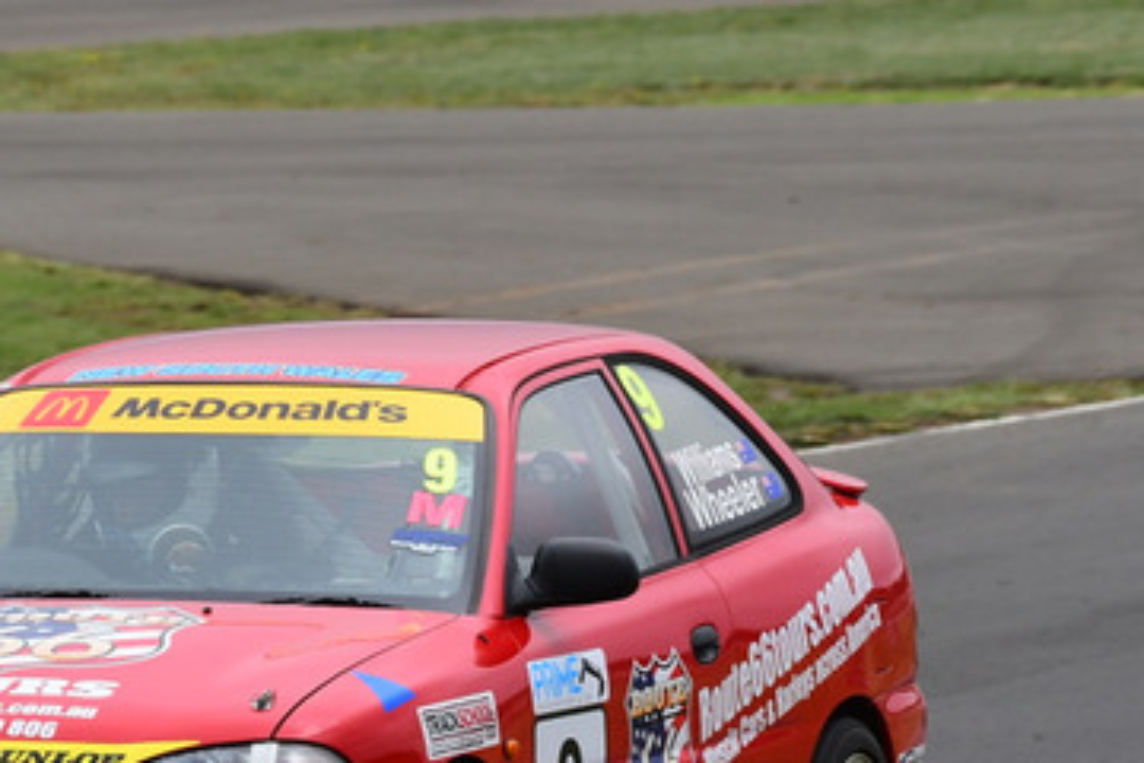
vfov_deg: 1.2
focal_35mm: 1134
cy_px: 442
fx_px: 36033
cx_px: 102
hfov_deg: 1.8
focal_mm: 340
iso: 640
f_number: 11
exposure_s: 1/640
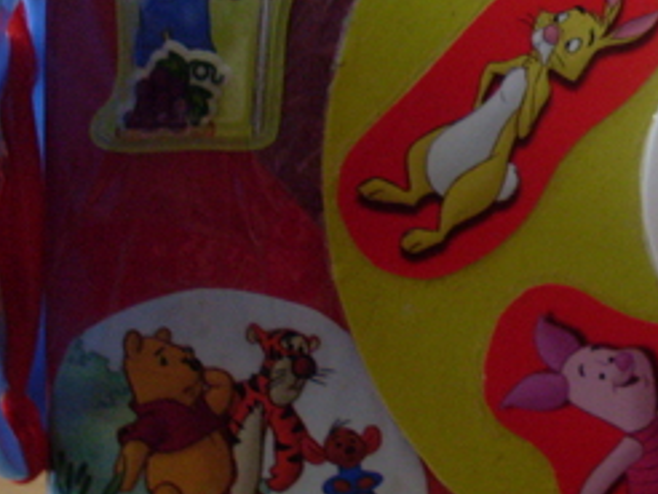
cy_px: 100
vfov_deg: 17.3
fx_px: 1617
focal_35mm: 85
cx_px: 711
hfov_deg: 21.9
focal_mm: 6.3
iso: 200
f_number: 3
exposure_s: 1/15
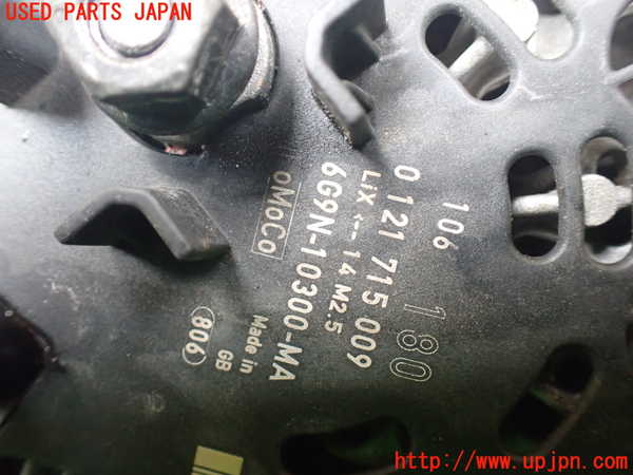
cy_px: 238
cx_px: 316
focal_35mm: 30
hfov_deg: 60.0
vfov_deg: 46.8
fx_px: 549
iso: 800
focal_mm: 5.4
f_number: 2.3
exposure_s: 1/40
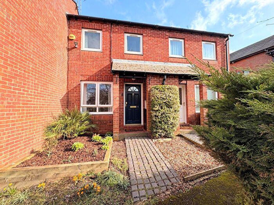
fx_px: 111
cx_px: 137
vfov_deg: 85.7
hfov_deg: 102.1
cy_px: 102
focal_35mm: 14
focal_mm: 2.22
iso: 40
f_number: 2.2
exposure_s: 1/403
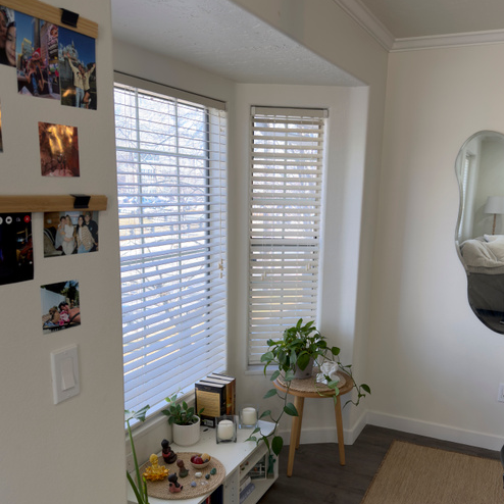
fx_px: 544
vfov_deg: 49.5
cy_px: 298
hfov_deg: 49.6
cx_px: 286
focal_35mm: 33
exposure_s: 1/175
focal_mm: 6.76
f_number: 1.78
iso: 80
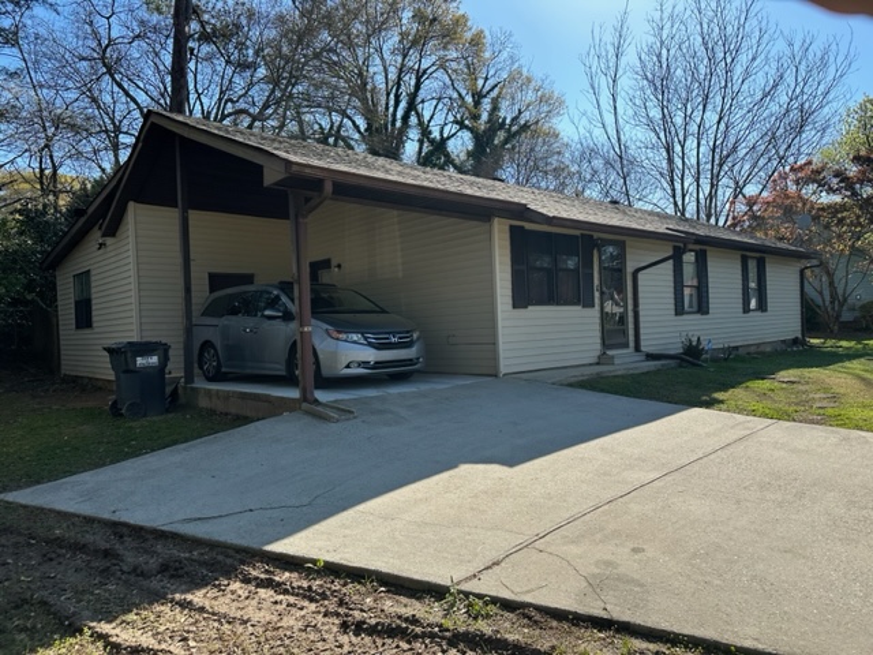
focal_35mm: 24
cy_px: 328
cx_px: 436
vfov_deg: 56.8
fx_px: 605
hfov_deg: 71.6
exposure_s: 1/3058
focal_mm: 6.86
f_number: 1.78
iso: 80
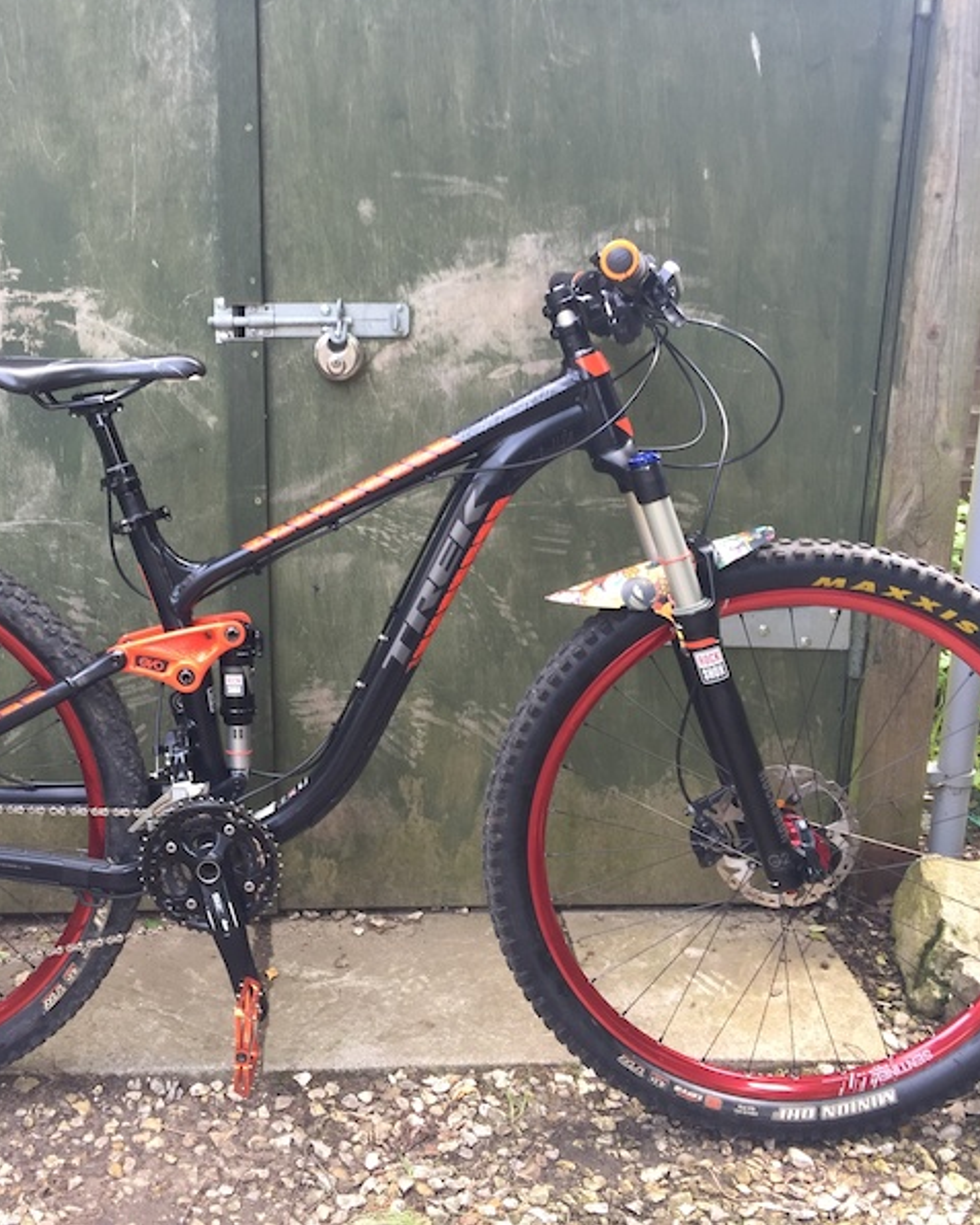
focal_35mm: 38
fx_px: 1377
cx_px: 343
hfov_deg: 38.8
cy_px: 610
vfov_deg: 47.9
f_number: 2.2
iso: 32
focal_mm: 4.15
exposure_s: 1/50
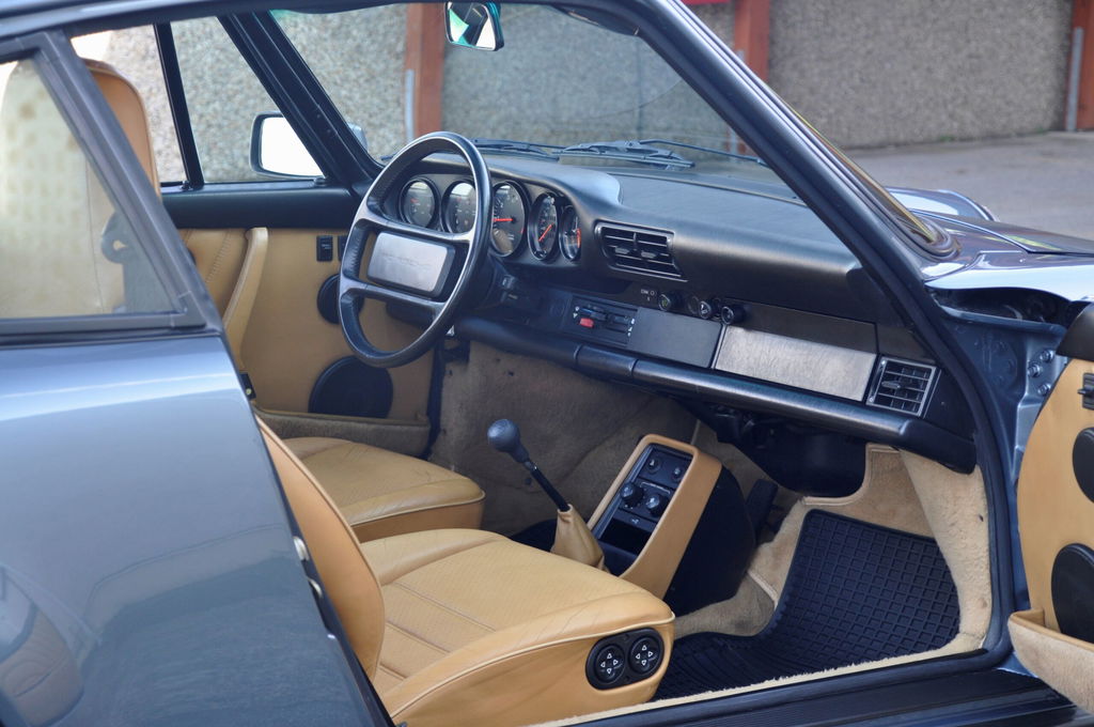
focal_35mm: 75
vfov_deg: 18.1
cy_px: 364
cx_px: 547
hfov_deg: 27.0
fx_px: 2276
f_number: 4.8
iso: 500
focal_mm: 50
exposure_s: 1/50
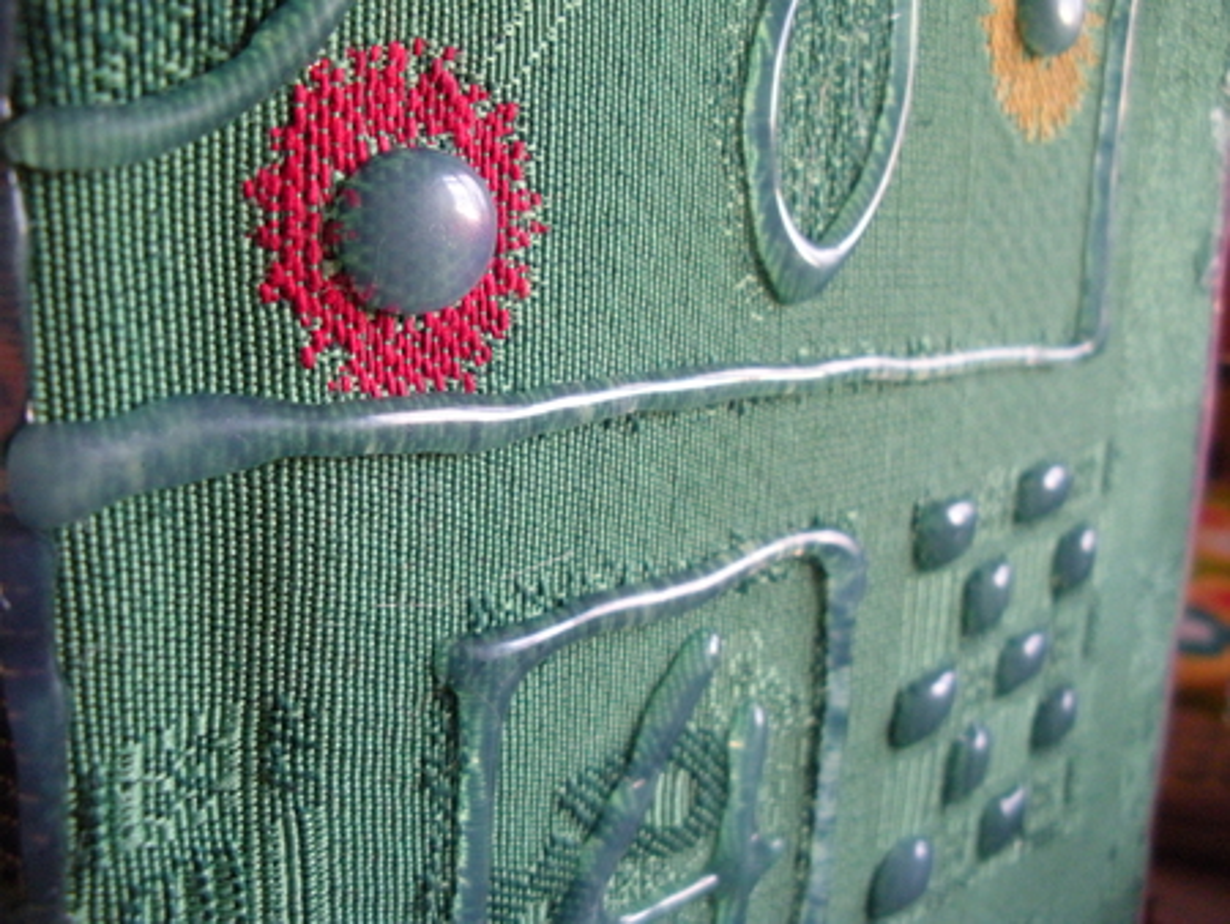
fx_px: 1280
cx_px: 615
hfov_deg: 51.3
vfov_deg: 39.7
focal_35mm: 36
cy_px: 462
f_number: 3.5
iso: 400
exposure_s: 1/23
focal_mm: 6.3
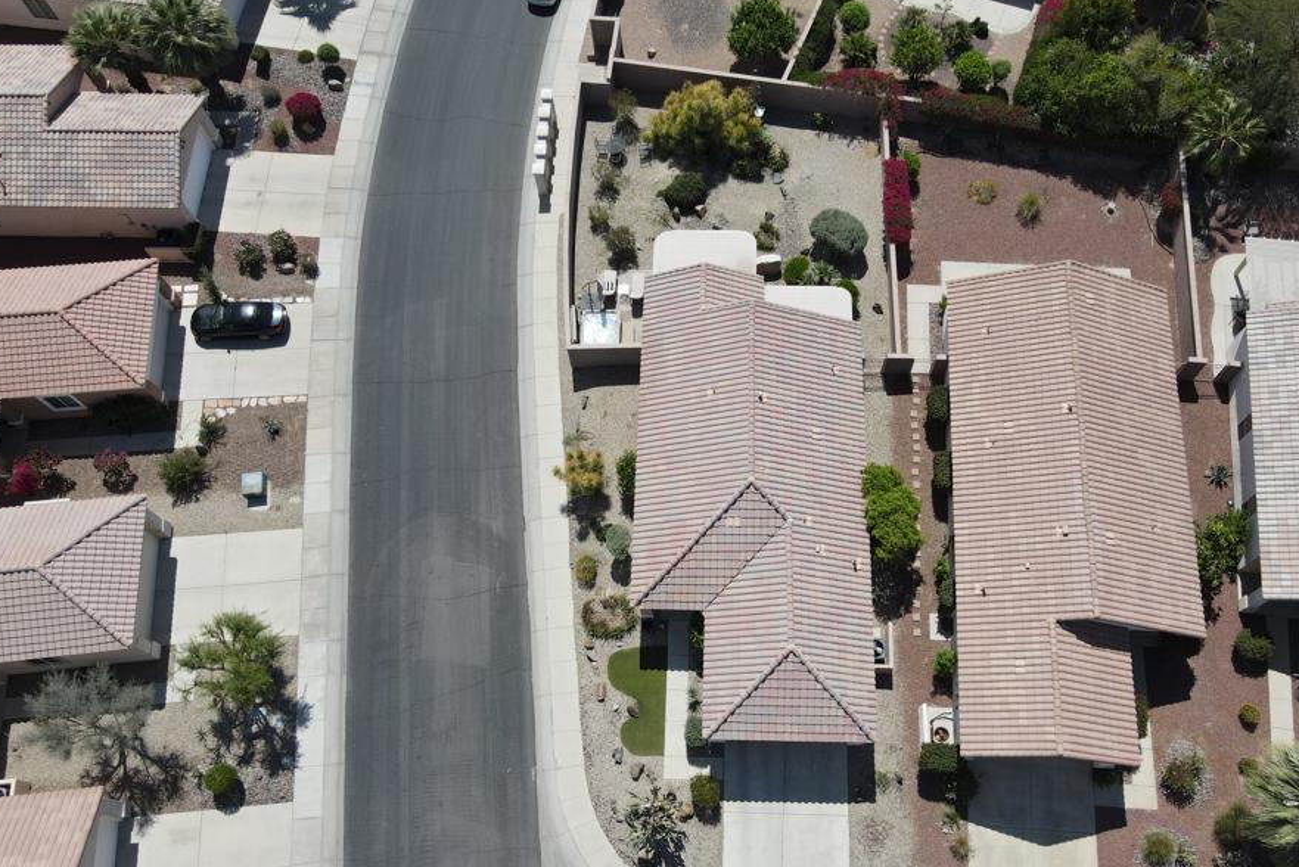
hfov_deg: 63.5
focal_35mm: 29
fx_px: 1047
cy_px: 490
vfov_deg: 44.9
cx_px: 709
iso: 100
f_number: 2.8
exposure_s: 1/1000
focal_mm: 4.5
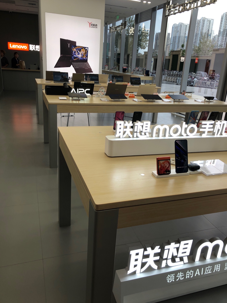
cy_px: 152
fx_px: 245
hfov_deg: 49.7
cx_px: 114
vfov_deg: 63.4
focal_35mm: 28
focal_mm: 4
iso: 20
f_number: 1.8
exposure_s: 1/173
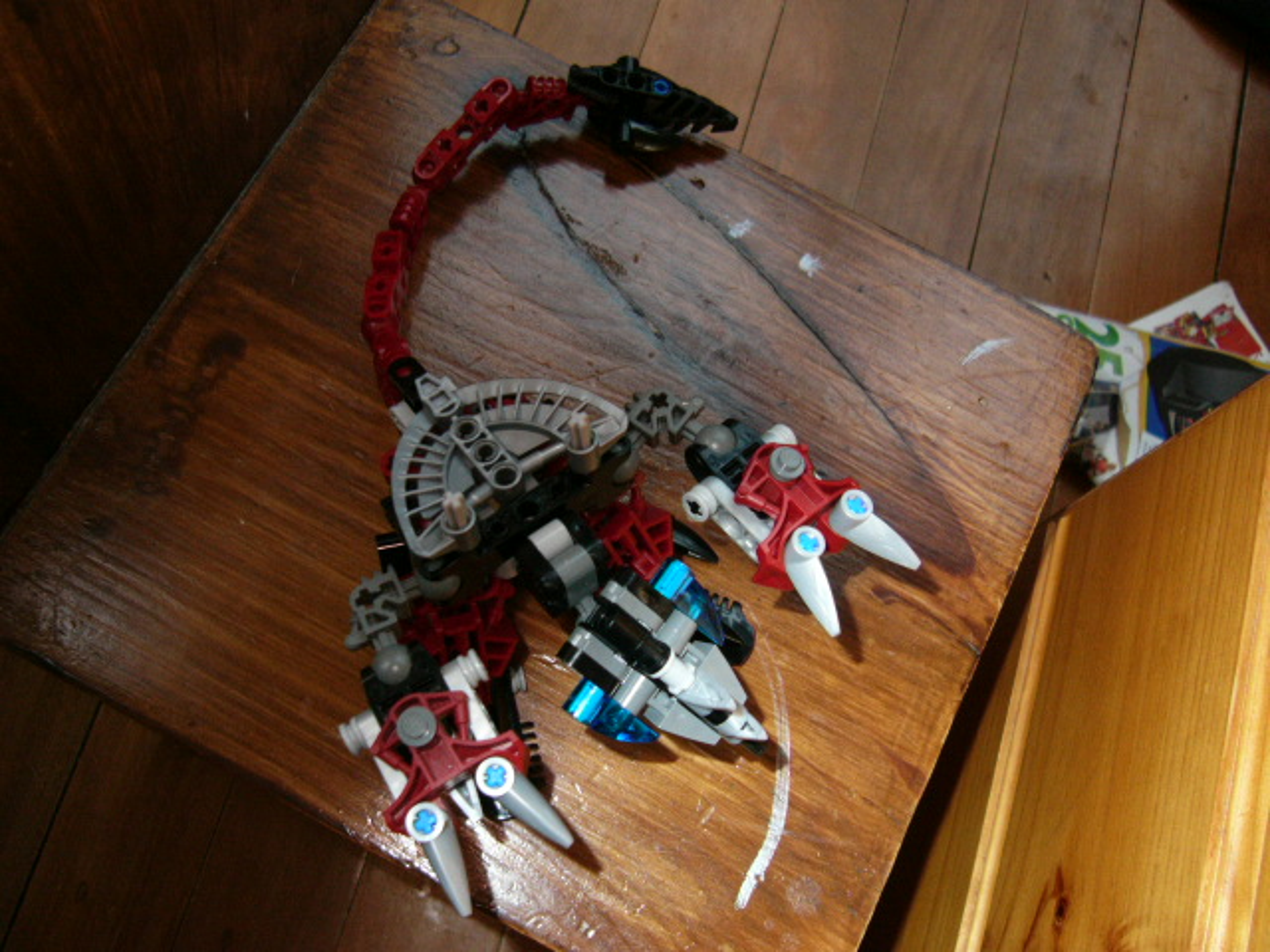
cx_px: 635
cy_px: 476
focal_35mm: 35
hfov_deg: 52.6
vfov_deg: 40.7
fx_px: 1284
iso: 100
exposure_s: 1/60
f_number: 2.8
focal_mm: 5.8
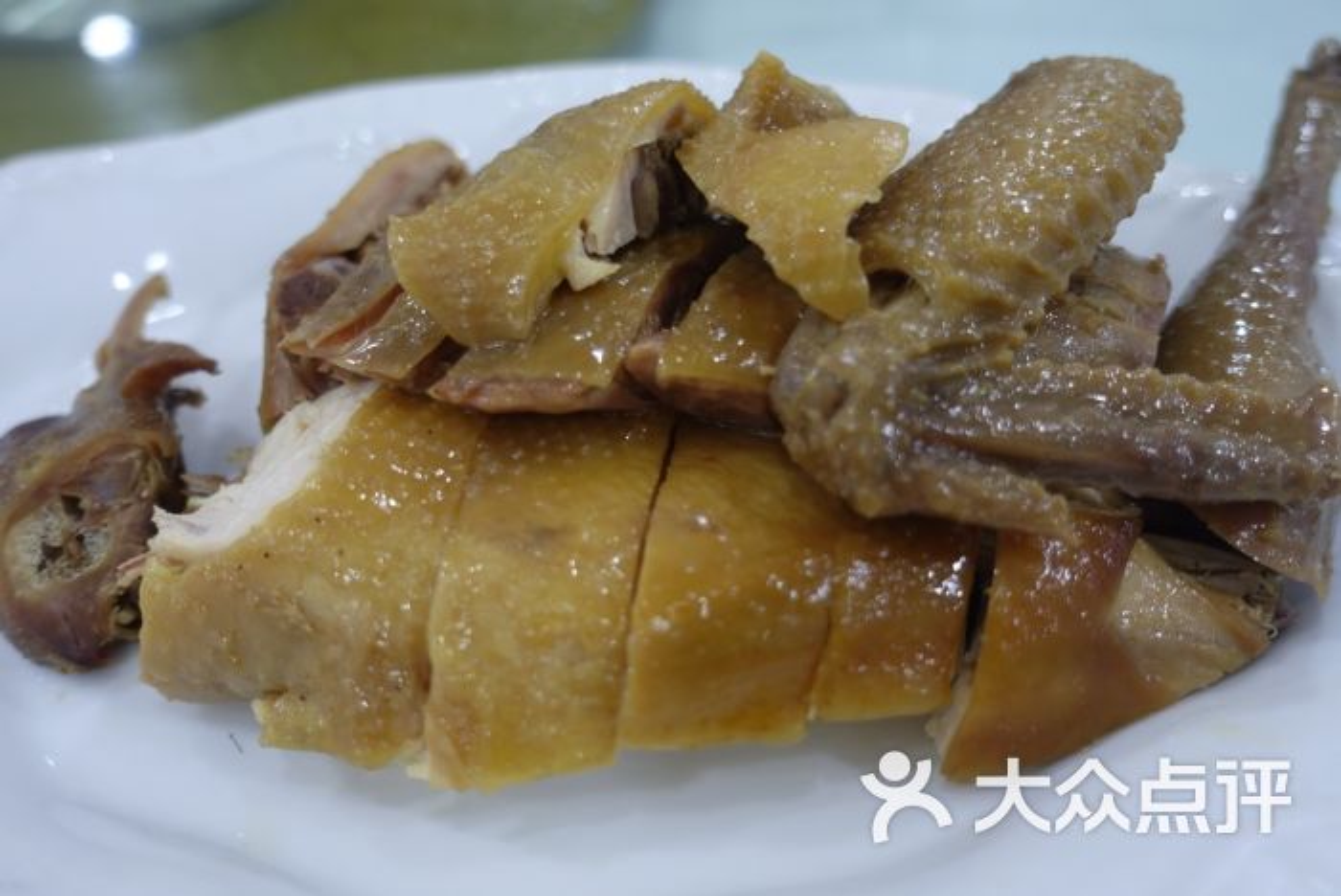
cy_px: 448
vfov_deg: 40.0
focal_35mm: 33
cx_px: 670
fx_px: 1230
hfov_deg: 57.2
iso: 160
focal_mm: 12.06
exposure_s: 1/40
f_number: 2.8
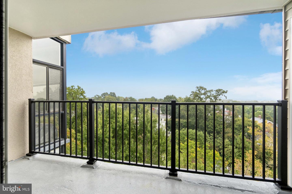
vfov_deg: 77.3
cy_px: 97
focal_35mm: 15
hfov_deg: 100.4
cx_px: 146
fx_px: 122
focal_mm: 10
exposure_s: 1/200
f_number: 5
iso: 200
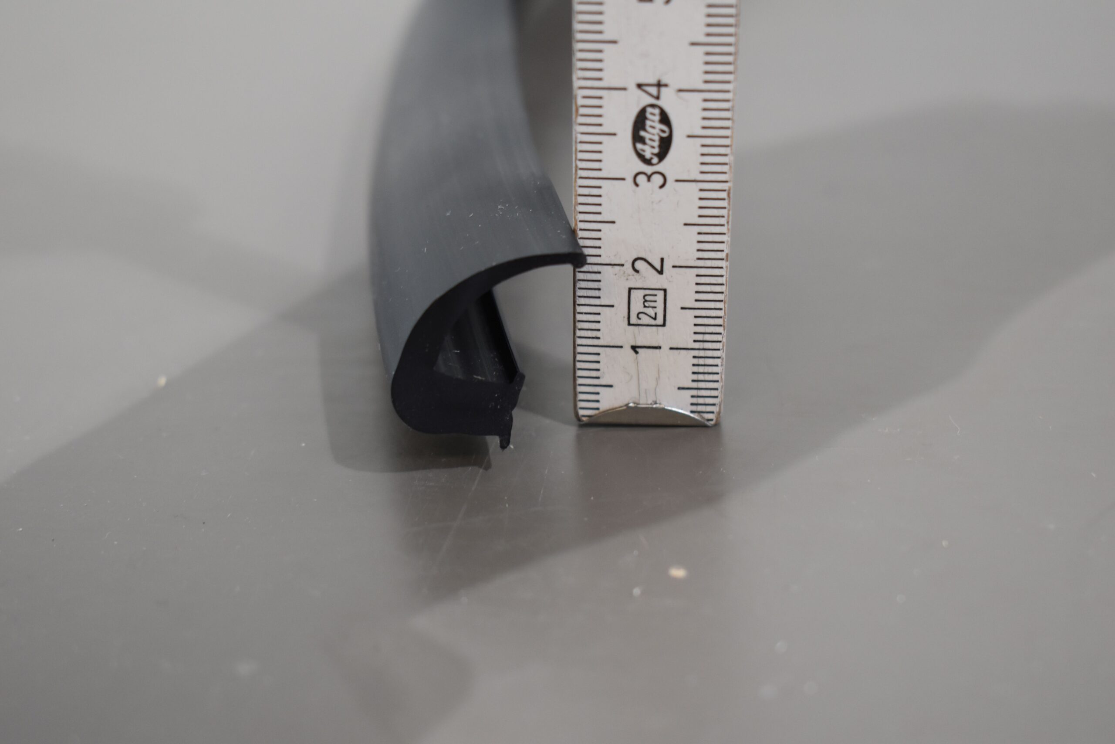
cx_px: 558
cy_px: 372
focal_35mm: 69
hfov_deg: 29.2
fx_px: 2137
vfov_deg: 19.7
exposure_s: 1/60
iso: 720
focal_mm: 46
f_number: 5.6
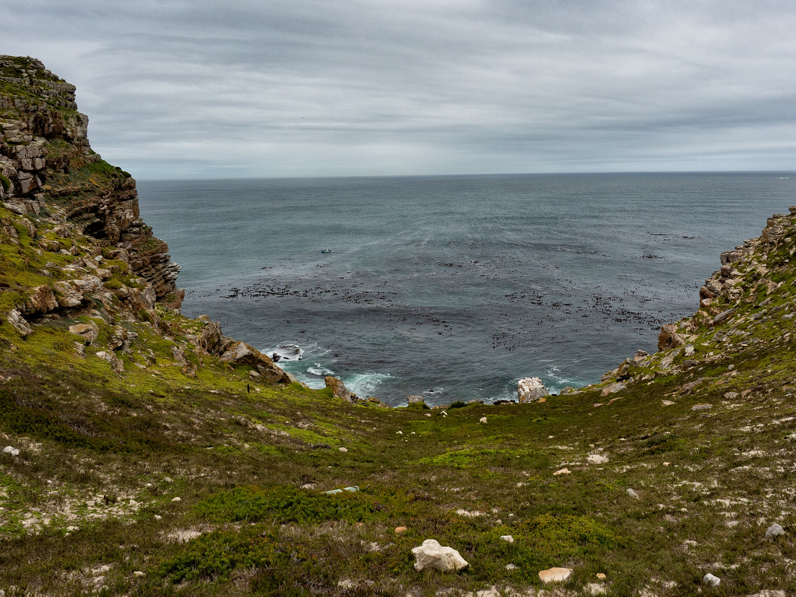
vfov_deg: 48.2
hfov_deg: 61.4
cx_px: 454
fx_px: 667
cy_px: 293
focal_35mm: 29
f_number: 5.6
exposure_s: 1/1000
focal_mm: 12
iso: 200
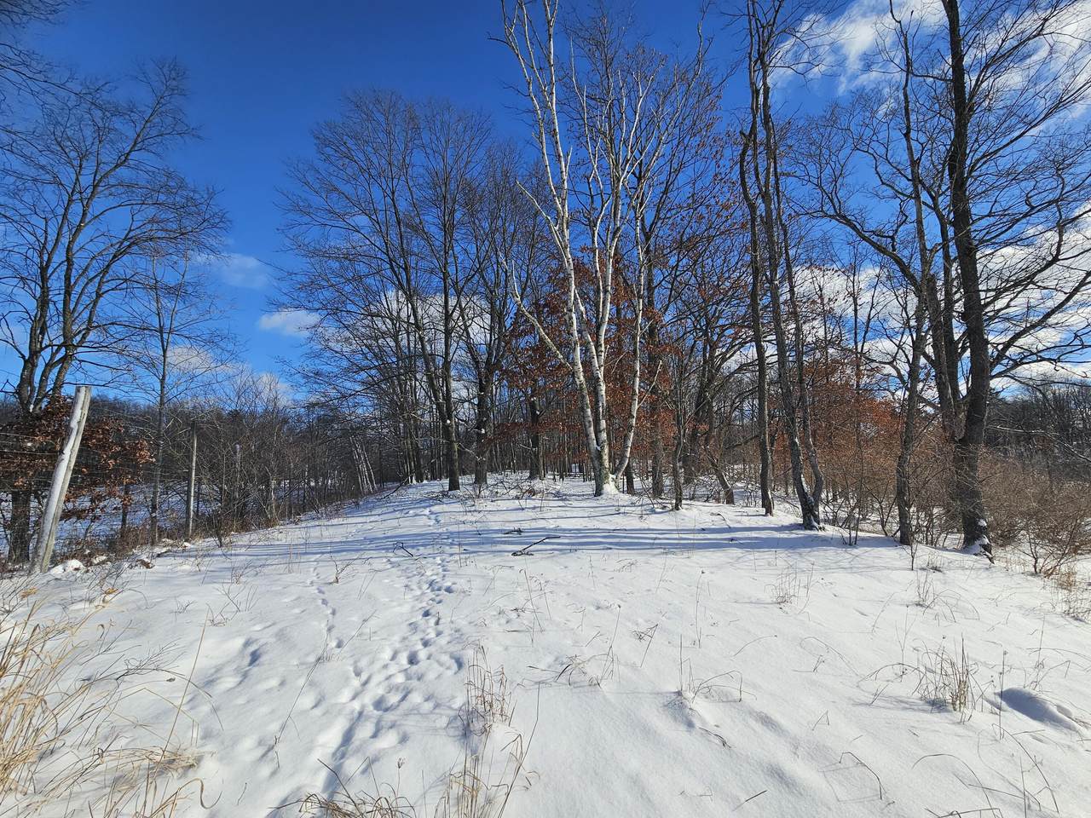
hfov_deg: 106.2
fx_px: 410
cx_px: 546
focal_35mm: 13
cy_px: 409
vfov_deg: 89.9
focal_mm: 2.2
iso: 50
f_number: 2.2
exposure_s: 1/3291
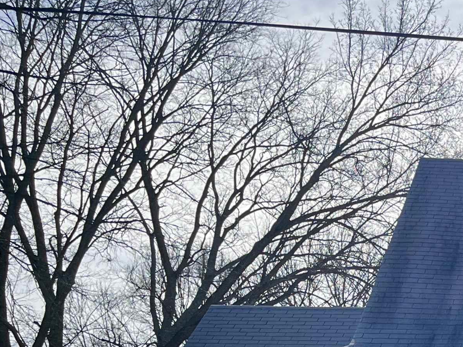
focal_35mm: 67
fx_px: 896
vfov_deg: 20.2
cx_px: 593
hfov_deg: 25.2
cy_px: 442
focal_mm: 5.1
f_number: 1.6
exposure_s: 1/4149
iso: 50
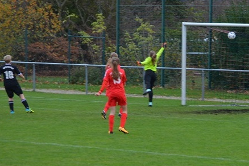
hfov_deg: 10.7
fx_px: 1335
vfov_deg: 7.1
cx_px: 122
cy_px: 83
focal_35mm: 193
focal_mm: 120
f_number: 4.8
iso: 1600
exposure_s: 1/200
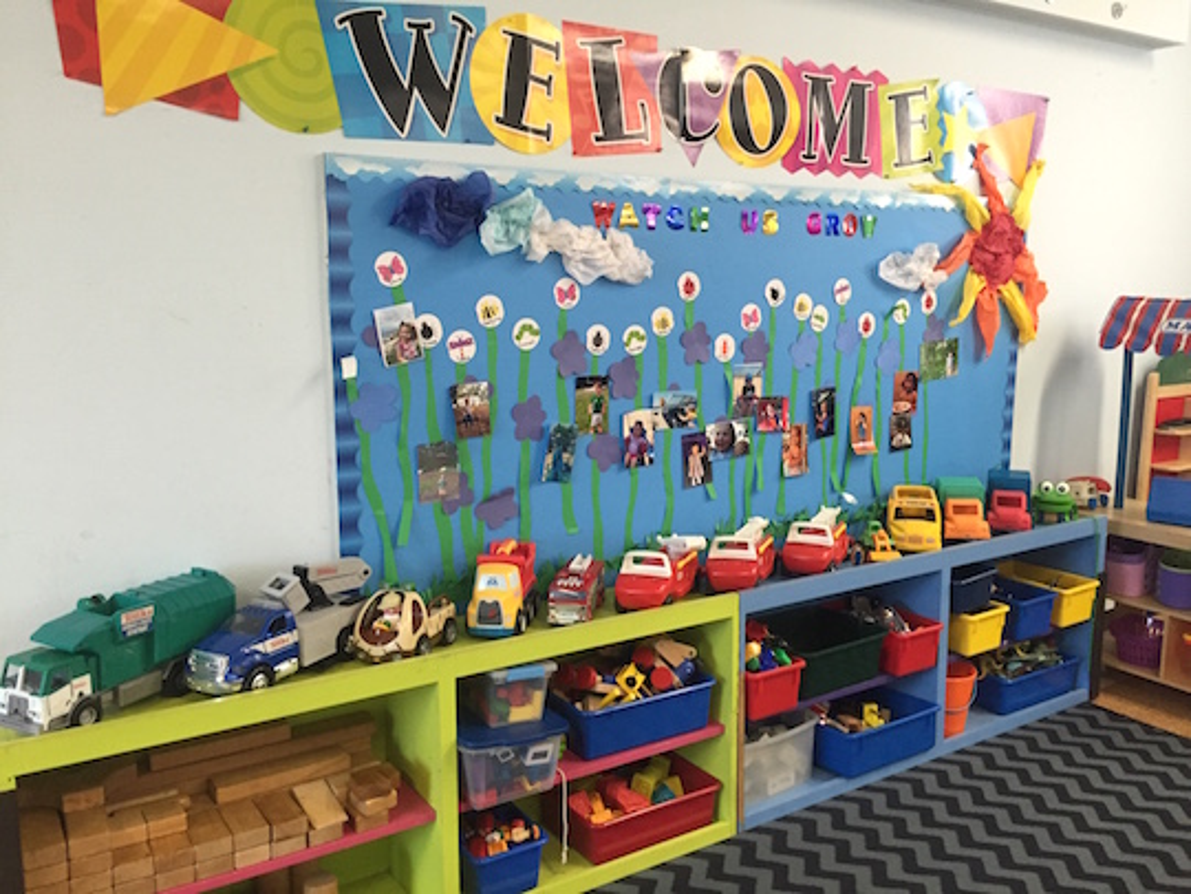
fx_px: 998
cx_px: 596
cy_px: 447
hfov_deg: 61.7
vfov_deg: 48.2
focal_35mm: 29
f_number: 2.2
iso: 160
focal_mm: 4.15
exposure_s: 1/30
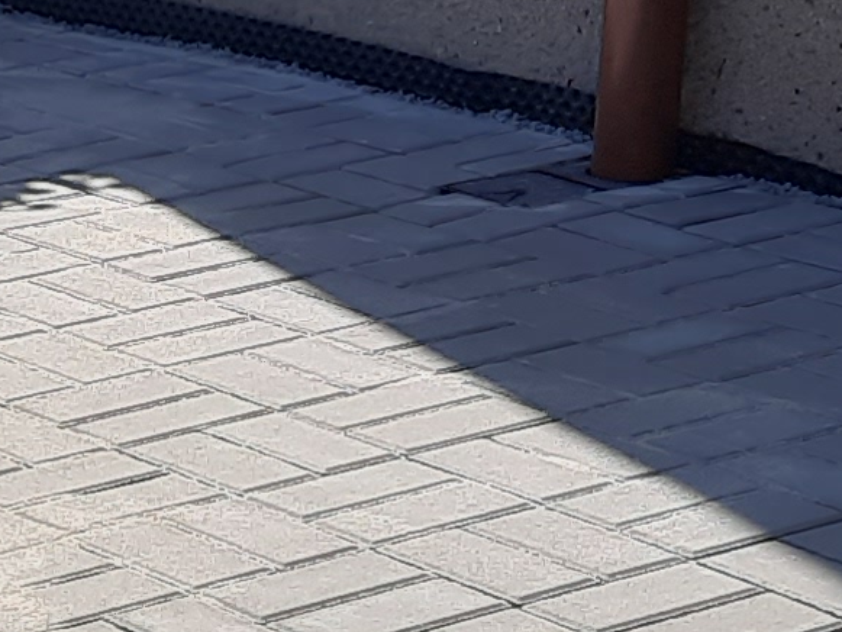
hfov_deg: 11.2
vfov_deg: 8.6
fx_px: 4185
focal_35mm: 172
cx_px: -252
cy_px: 709
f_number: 2
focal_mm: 4.6
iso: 20
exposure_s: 1/891
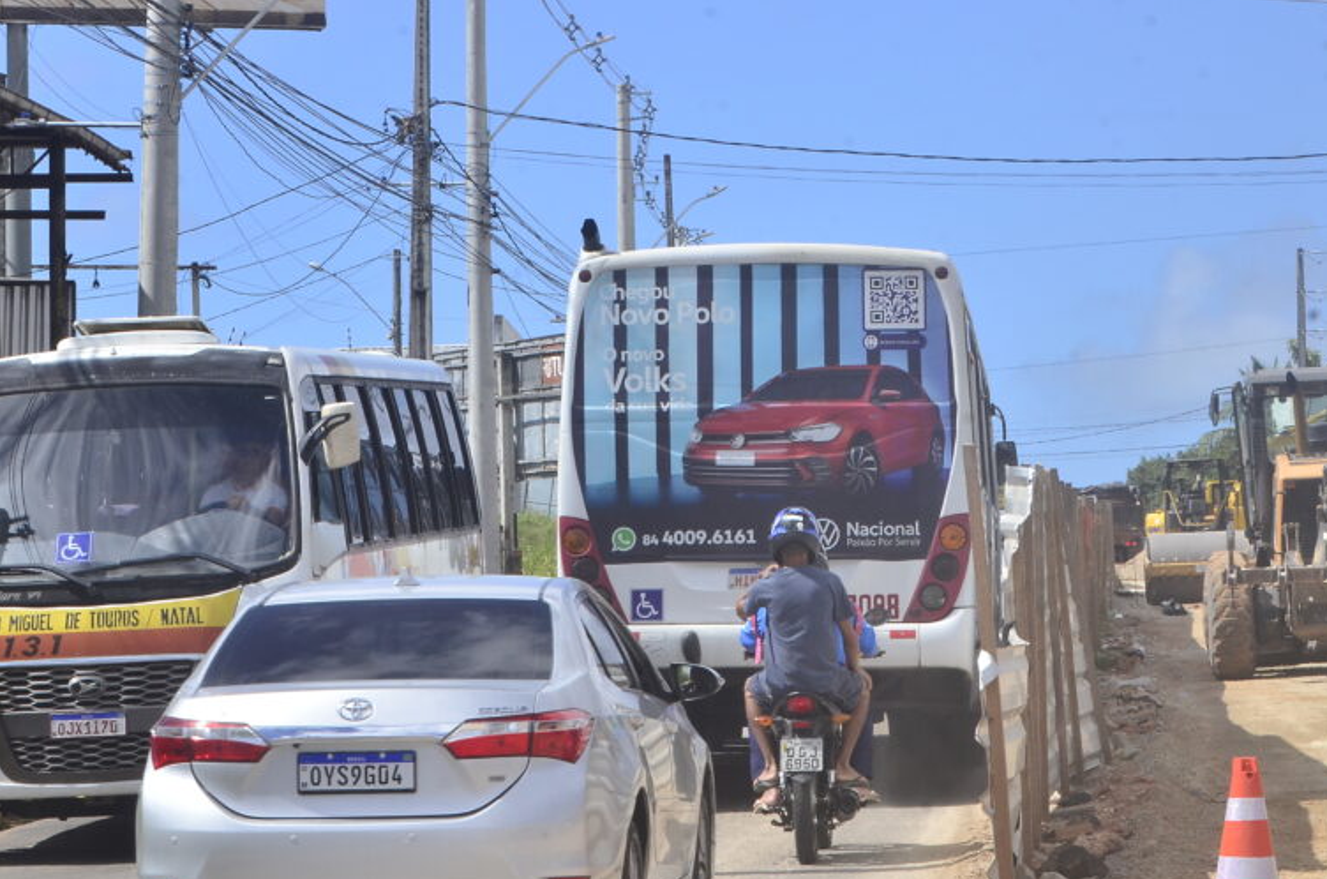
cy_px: 401
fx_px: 5260
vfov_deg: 9.5
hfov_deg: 14.4
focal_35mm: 143
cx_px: 843
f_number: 18
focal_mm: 70
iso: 400
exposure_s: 1/200
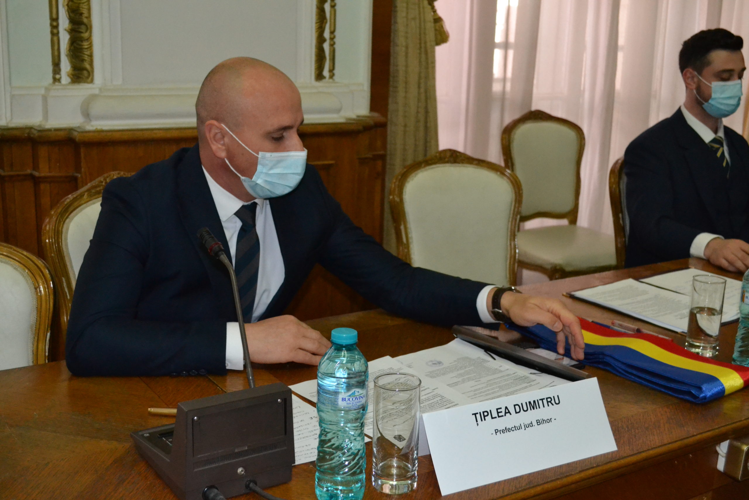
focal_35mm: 44
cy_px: 250
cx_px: 374
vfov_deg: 30.9
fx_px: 905
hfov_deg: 45.0
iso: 3200
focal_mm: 29
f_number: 4.5
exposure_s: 1/60
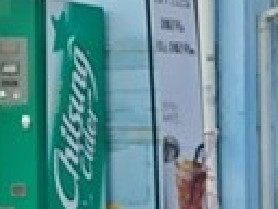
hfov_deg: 8.6
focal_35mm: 187
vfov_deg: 7.9
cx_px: 873
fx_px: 1502
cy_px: 211
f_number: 1.8
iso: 25
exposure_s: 1/390
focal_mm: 5.23
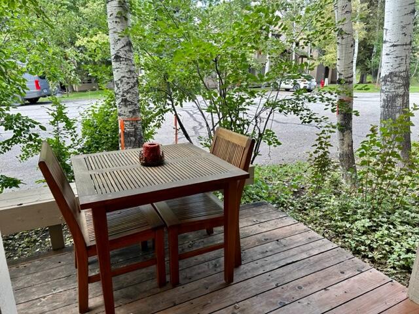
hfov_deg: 71.6
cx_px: 210
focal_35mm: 24
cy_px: 157
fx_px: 291
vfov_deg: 56.8
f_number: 1.78
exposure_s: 1/170
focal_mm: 6.86
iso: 64
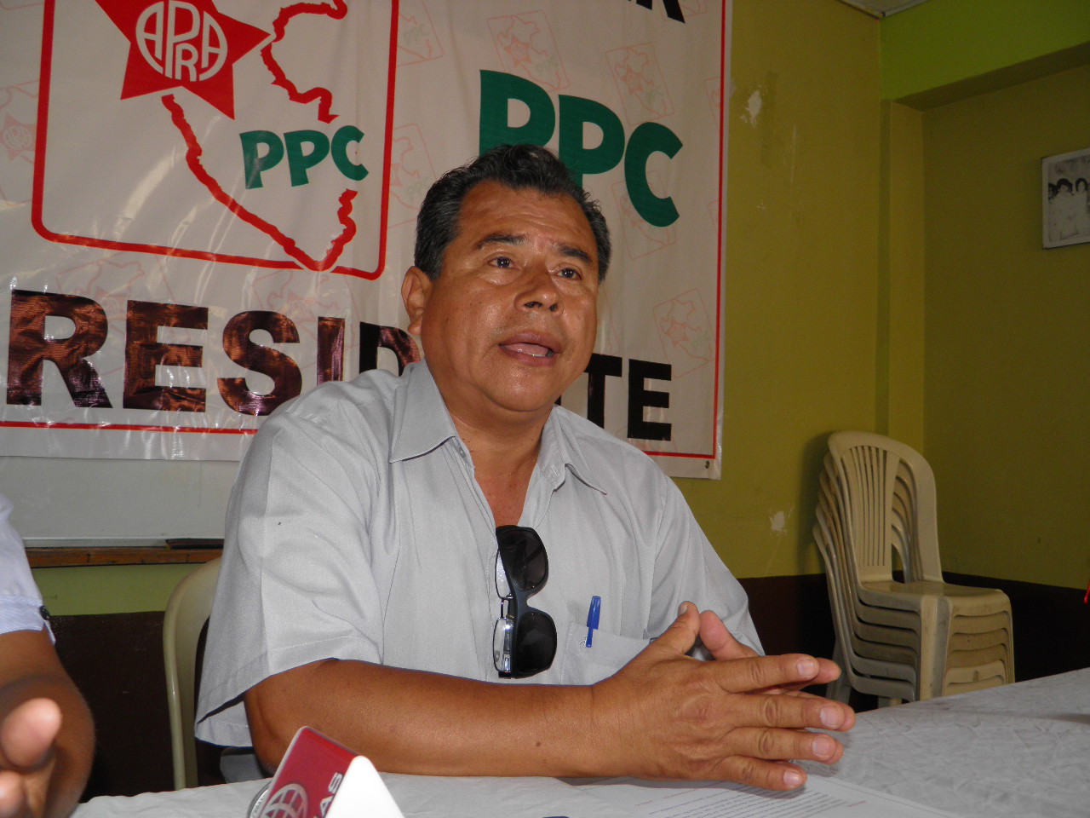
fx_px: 945
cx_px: 545
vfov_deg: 46.8
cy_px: 409
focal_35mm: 30
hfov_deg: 60.0
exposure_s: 1/40
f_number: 3
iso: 100
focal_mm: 5.5
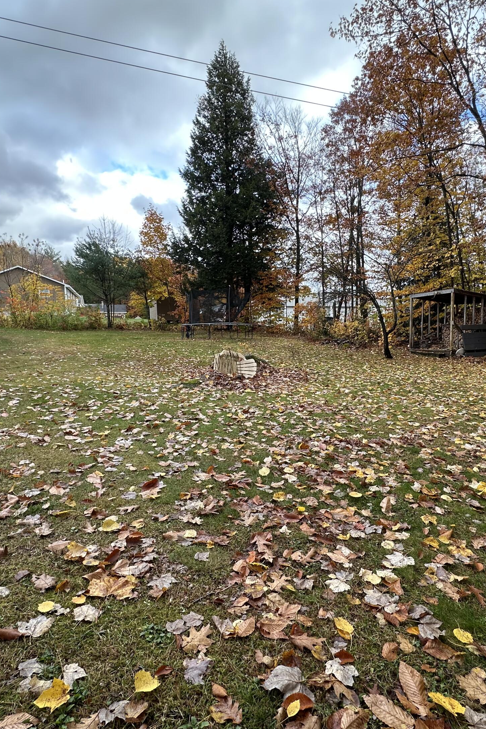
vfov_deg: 84.0
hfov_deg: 61.7
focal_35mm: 20
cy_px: 365
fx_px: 405
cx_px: 277
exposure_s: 1/172
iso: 40
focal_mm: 2.22
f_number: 2.2
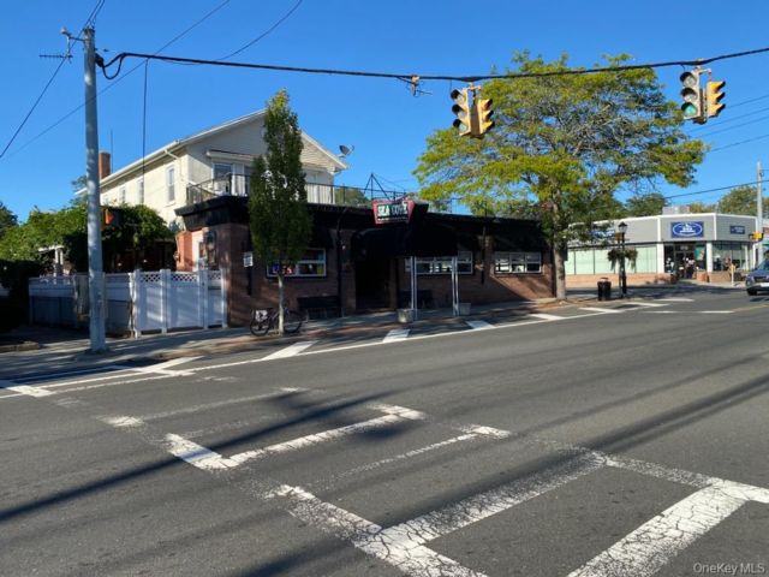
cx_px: 384
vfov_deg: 53.1
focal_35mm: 26
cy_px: 288
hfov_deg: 67.3
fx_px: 578
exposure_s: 1/1701
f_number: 1.8
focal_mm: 4.25
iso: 32
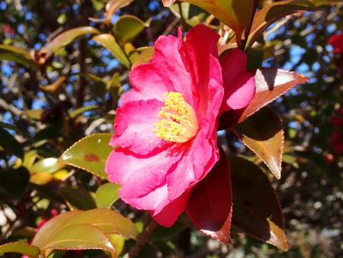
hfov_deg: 31.2
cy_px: 129
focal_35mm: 62
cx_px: 172
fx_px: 615
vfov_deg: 23.7
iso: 100
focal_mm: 11.09
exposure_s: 1/320
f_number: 5
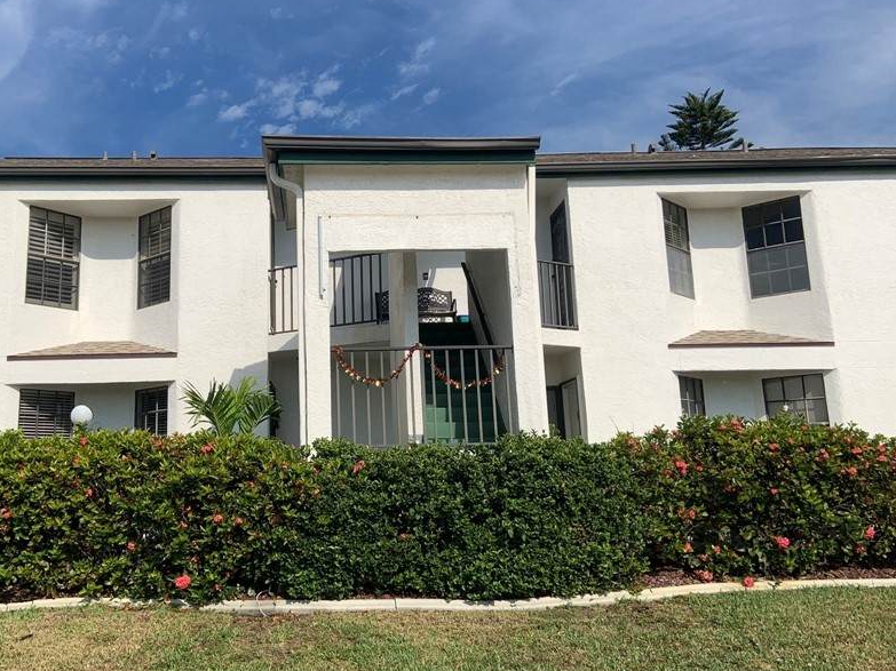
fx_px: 880
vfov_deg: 41.8
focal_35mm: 34
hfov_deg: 53.6
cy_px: 334
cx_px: 364
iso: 25
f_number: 1.8
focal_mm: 4.25
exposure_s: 1/4902
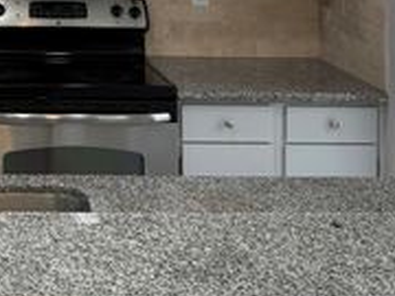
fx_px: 901
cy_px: -130
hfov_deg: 23.6
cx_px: -4
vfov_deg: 17.1
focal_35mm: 79
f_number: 1.78
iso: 100
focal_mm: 6.76
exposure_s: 1/145
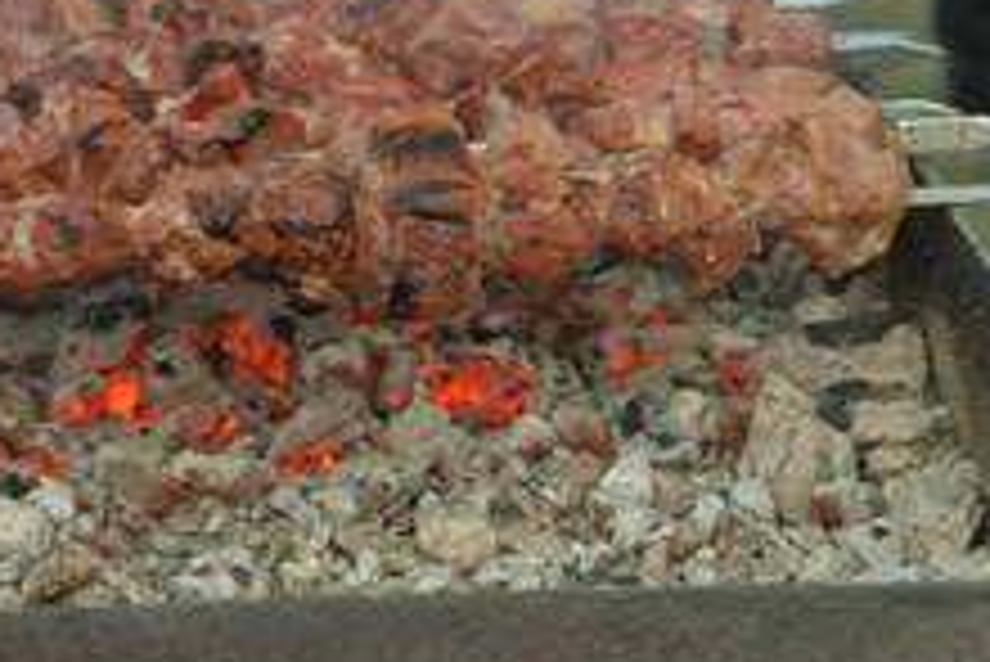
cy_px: 245
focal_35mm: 173
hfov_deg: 11.8
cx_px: 270
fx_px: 4760
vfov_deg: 7.9
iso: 250
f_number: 5.6
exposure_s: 1/8
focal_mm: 95
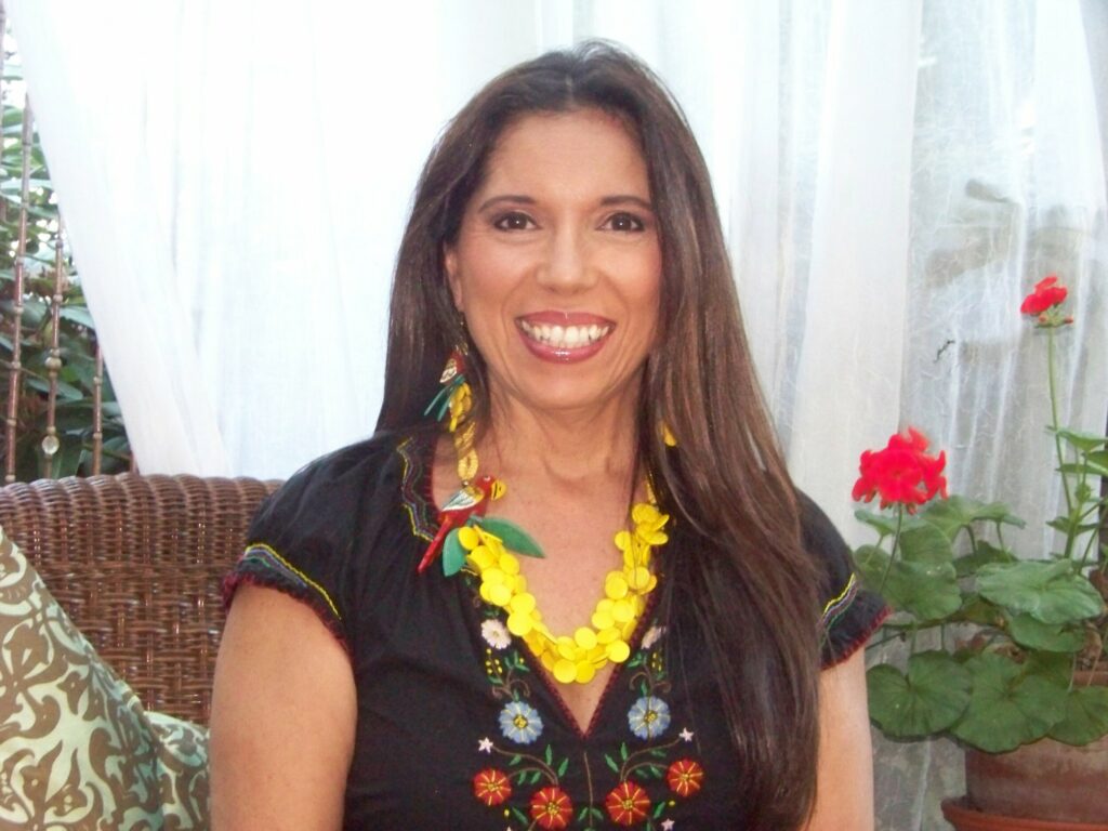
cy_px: 416
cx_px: 554
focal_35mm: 70
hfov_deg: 27.8
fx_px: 2241
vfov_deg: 21.0
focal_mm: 11.7
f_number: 5
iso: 800
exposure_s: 1/30
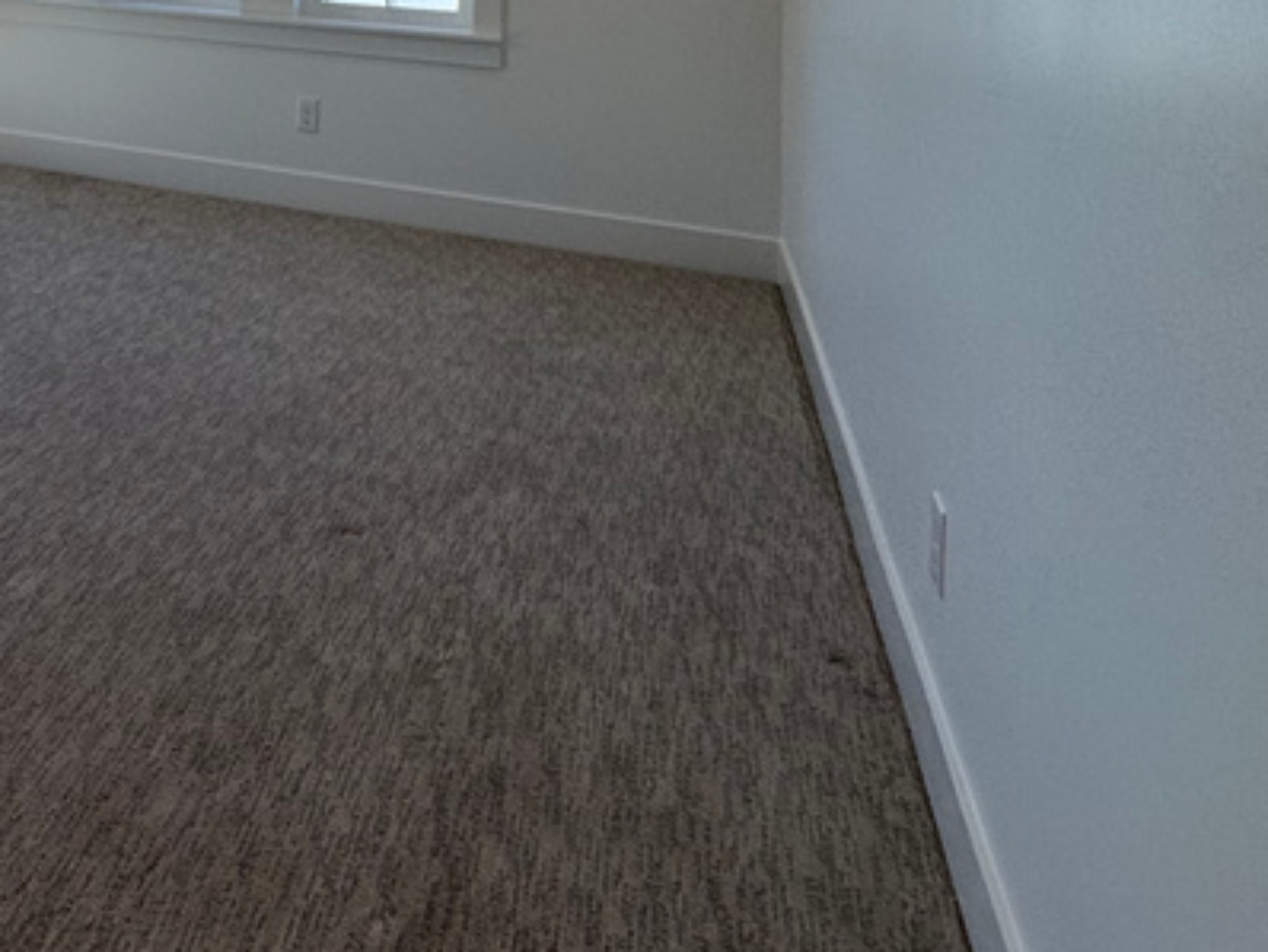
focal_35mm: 36
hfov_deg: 42.6
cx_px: -57
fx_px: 1319
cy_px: -185
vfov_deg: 32.8
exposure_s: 1/312
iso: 40
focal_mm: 2.22
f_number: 2.2
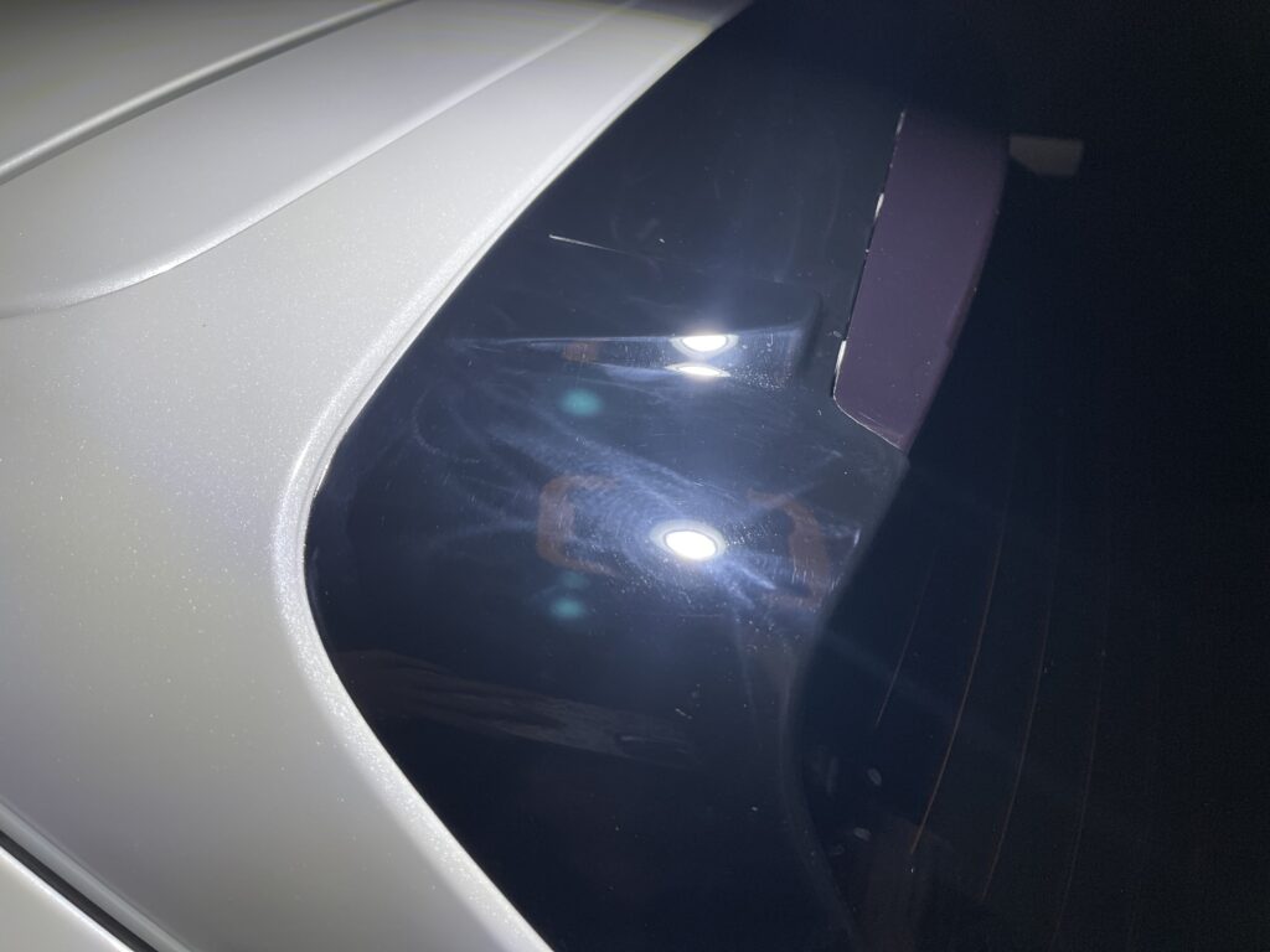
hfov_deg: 69.4
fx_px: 917
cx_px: 635
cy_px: 476
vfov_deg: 54.9
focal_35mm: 25
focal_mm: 5.1
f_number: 1.6
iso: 80
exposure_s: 1/97
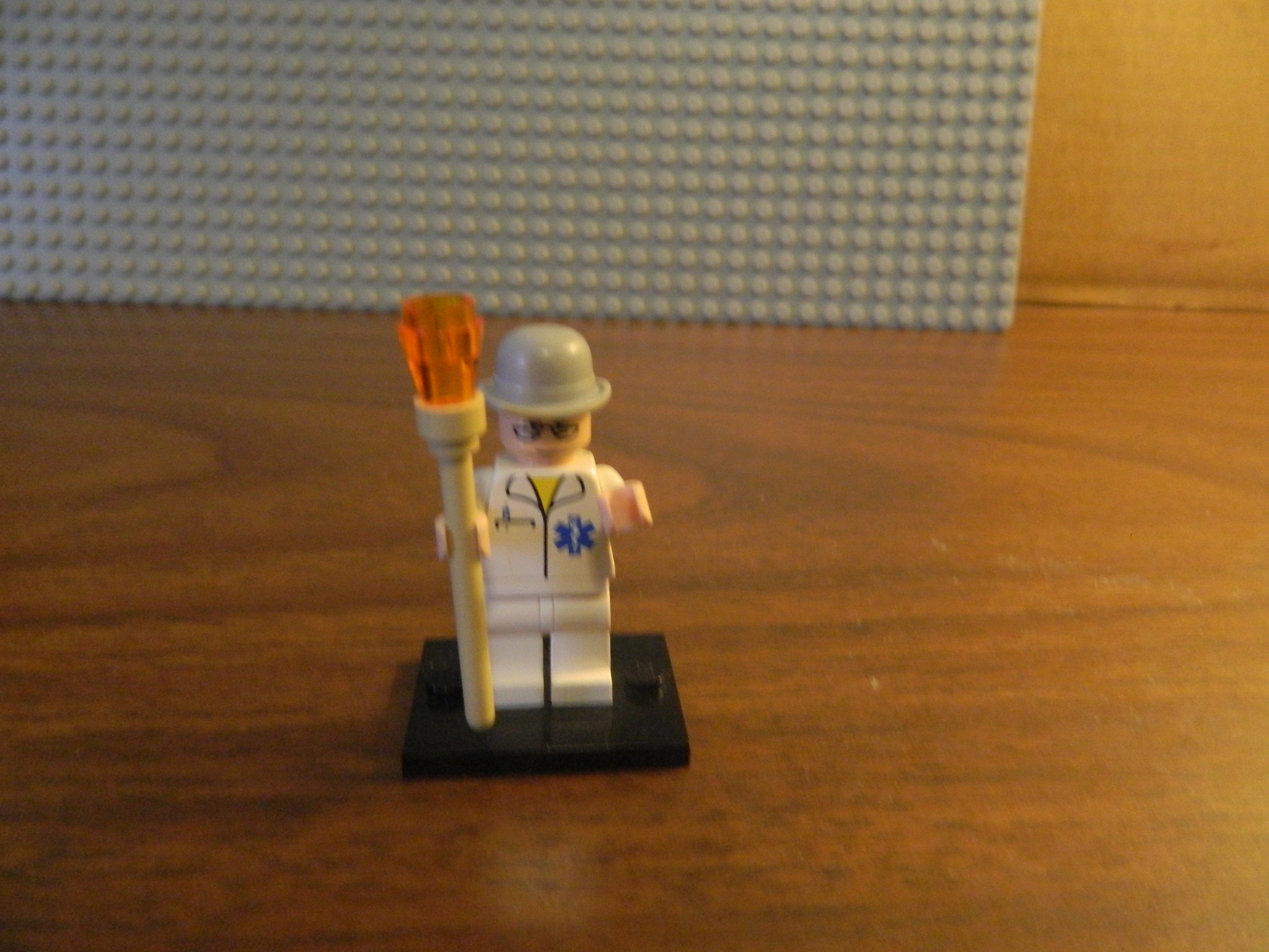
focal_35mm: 25
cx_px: 634
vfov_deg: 54.9
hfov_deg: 69.4
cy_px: 476
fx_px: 916
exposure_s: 1/30
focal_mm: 4.5
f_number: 3.1
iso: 400
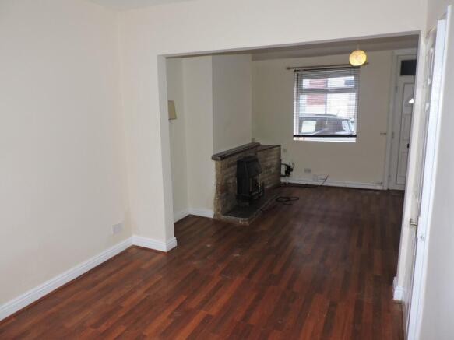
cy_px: 170
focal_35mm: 24
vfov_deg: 56.8
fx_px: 315
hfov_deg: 71.6
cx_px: 227
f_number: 3
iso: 200
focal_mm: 4.3
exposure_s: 1/30
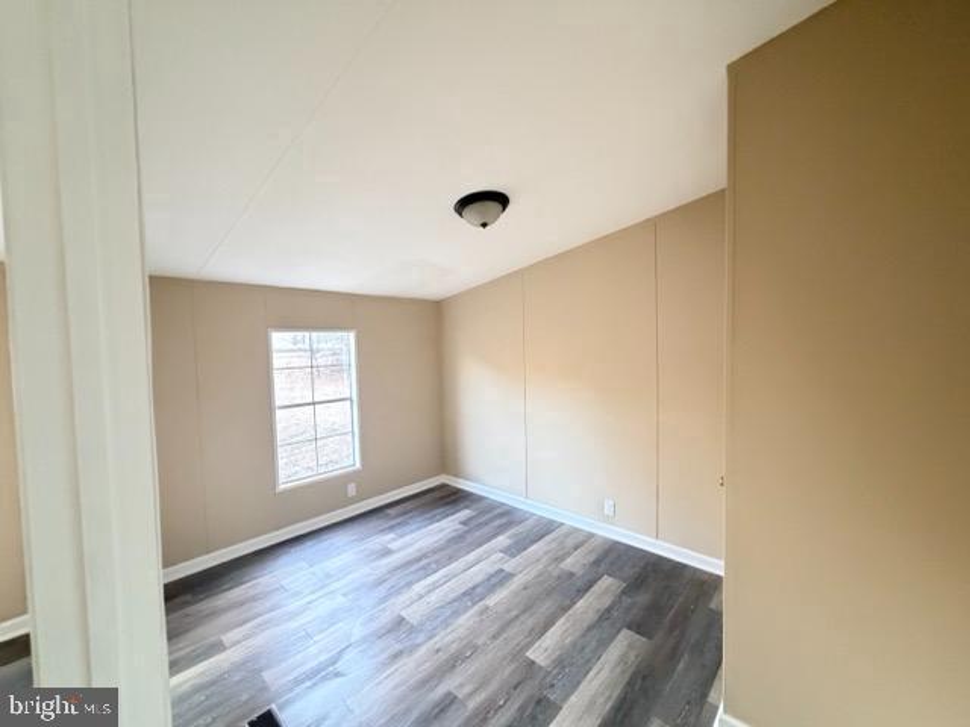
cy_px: 364
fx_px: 392
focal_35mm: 14
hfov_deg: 102.1
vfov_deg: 85.7
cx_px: 485
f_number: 2.2
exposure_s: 1/60
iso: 800
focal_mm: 2.22
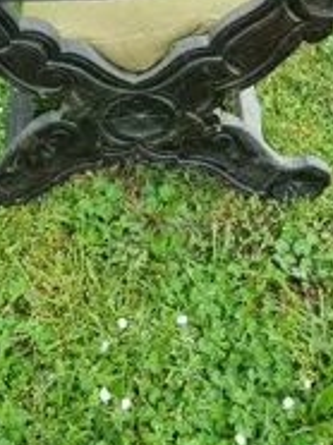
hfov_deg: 26.0
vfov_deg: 32.6
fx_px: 720
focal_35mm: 56
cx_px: 168
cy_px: 41
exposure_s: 1/265
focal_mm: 5.4
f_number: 1.8
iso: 50
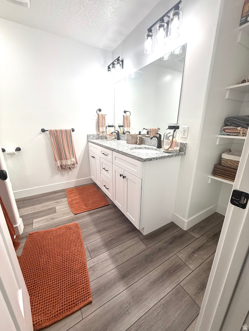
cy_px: 166
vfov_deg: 102.1
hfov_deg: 85.7
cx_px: 124
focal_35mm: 14
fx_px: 134
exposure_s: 1/120
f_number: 2.2
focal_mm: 2.22
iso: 100
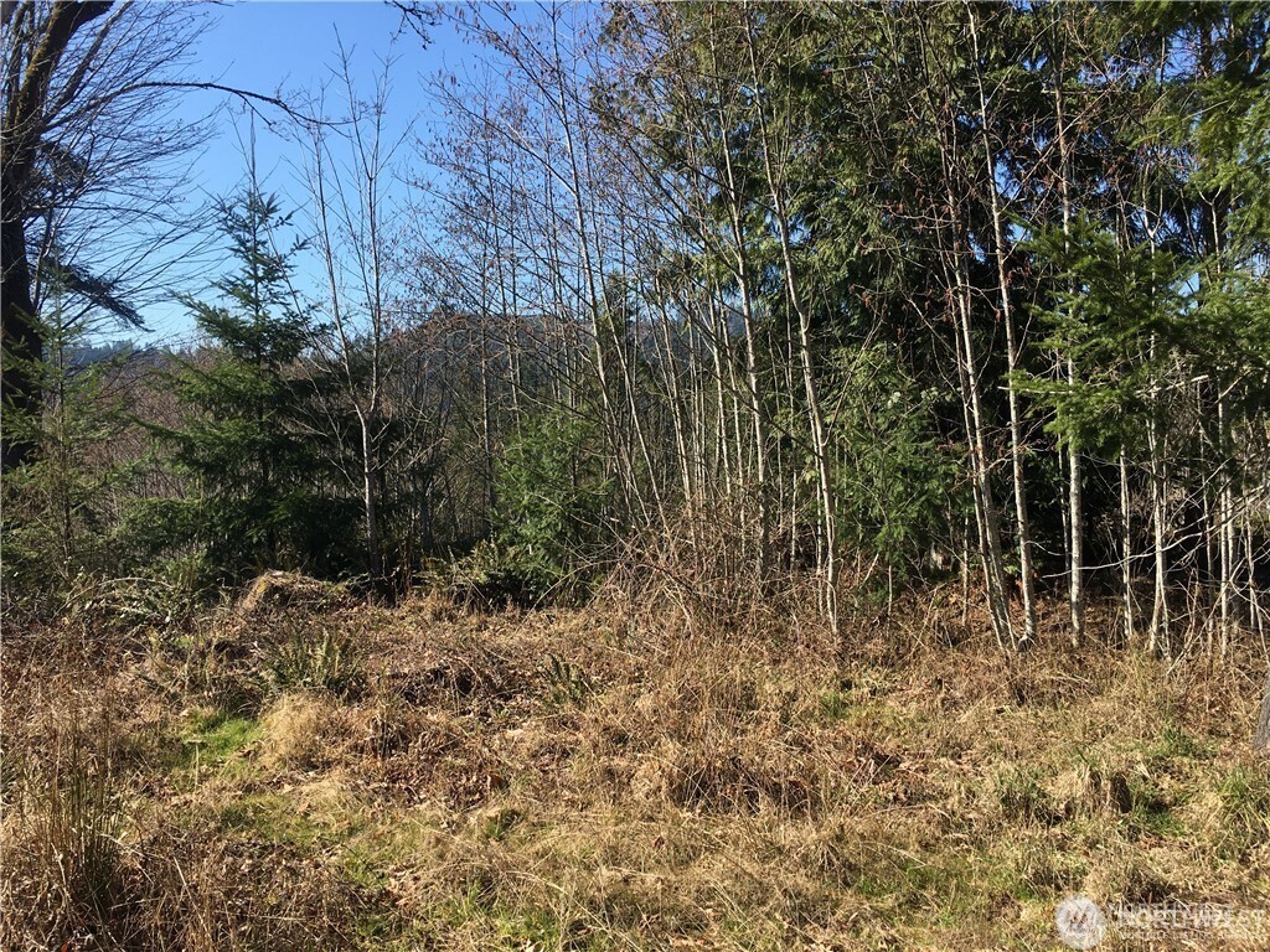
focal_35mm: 29
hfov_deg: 61.7
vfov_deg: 48.2
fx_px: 1064
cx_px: 635
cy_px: 476
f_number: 2.2
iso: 25
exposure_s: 1/938
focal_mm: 4.15
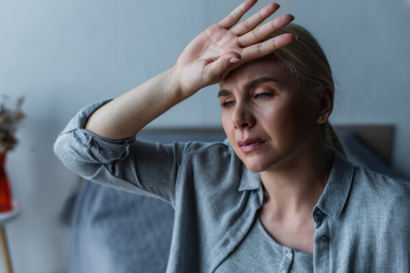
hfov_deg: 39.6
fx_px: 569
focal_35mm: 50
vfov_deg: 27.0
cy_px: 136
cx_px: 205
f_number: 3.5
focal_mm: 50
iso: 200
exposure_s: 1/160
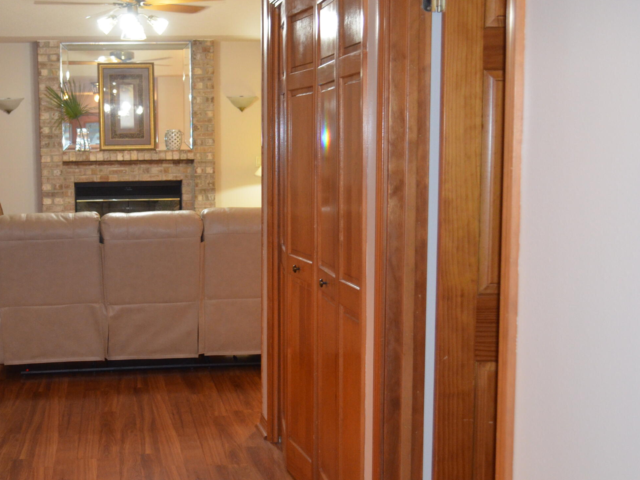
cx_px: 187
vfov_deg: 29.7
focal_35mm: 49
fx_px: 906
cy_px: 258
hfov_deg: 38.2
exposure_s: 1/60
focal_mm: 22
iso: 1800
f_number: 4
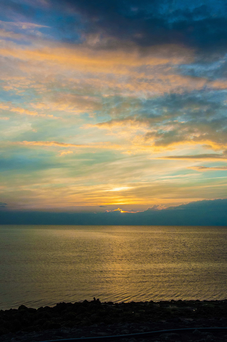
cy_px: 171
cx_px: 114
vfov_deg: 51.3
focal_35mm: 38
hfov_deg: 35.4
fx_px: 356
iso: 800
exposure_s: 1/500
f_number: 10
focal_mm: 25
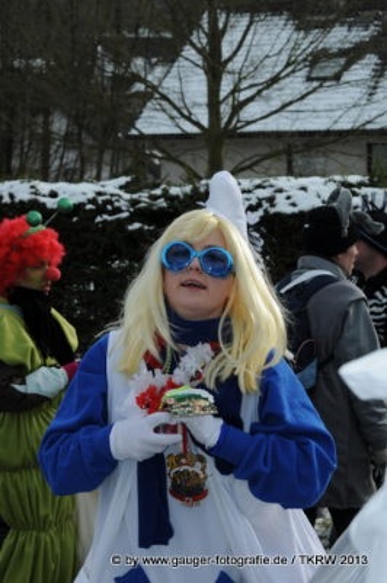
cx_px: 194
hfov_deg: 13.0
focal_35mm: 105
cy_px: 292
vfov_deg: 19.5
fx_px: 1696
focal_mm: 70
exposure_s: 1/250
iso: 200
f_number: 11
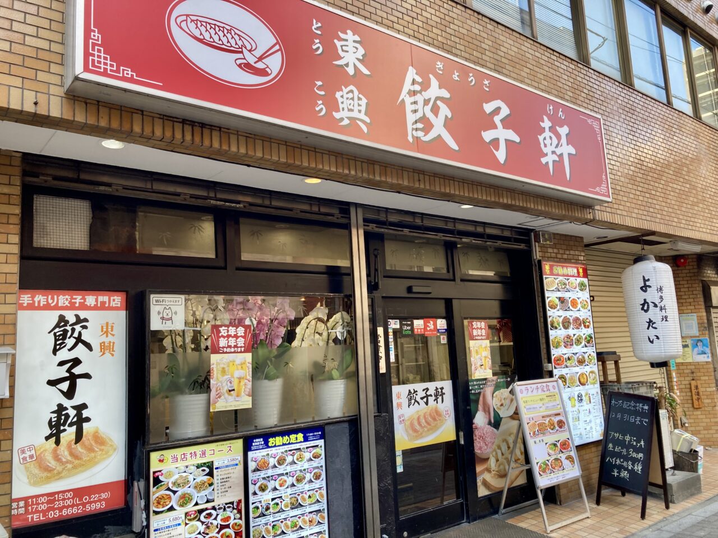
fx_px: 581
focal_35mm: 28
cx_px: 359
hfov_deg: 63.4
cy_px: 269
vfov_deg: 49.7
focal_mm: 3.99
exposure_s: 1/100
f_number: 1.8
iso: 25
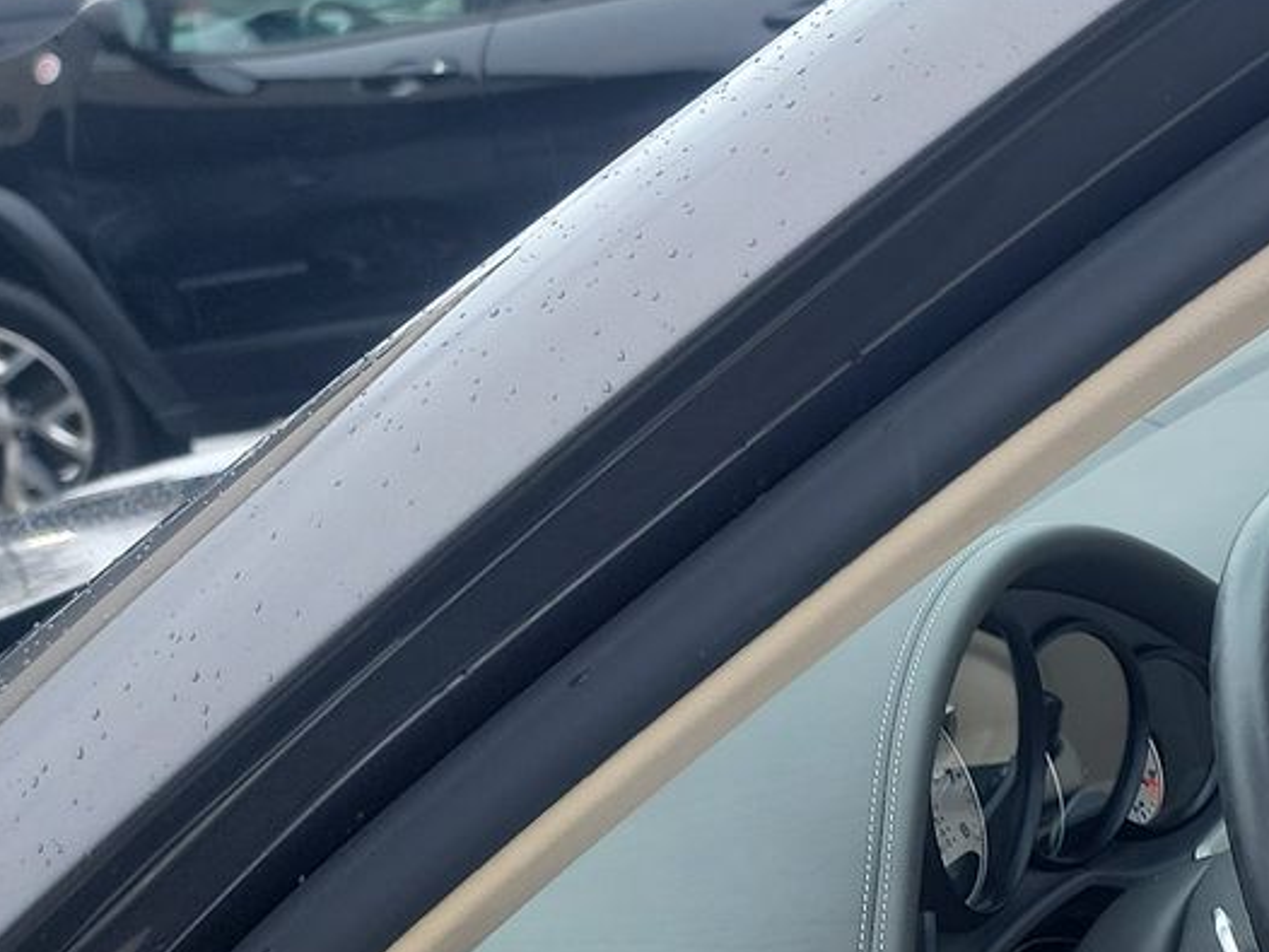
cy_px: 952
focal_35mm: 73
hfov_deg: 22.0
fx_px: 2677
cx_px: 1911
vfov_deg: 19.6
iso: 50
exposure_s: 1/195
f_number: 1.8
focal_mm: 6.7
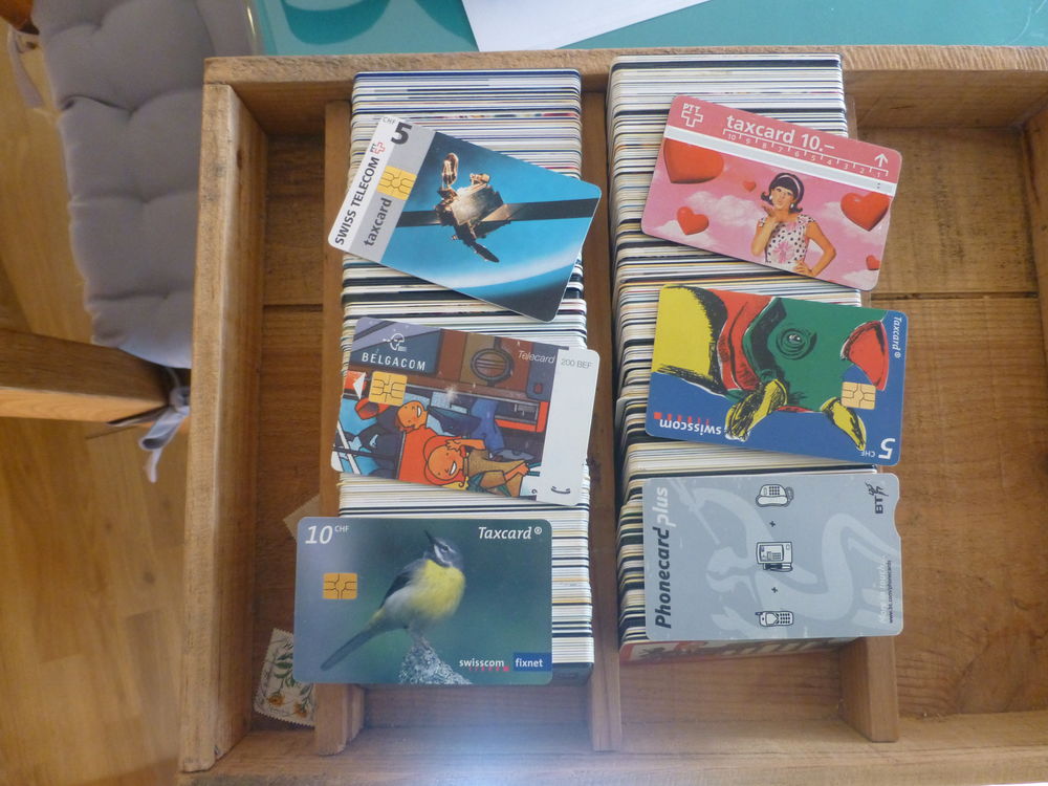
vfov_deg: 56.8
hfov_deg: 71.6
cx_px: 524
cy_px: 393
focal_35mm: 24
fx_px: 727
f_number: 3.3
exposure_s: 1/25
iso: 400
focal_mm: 4.3
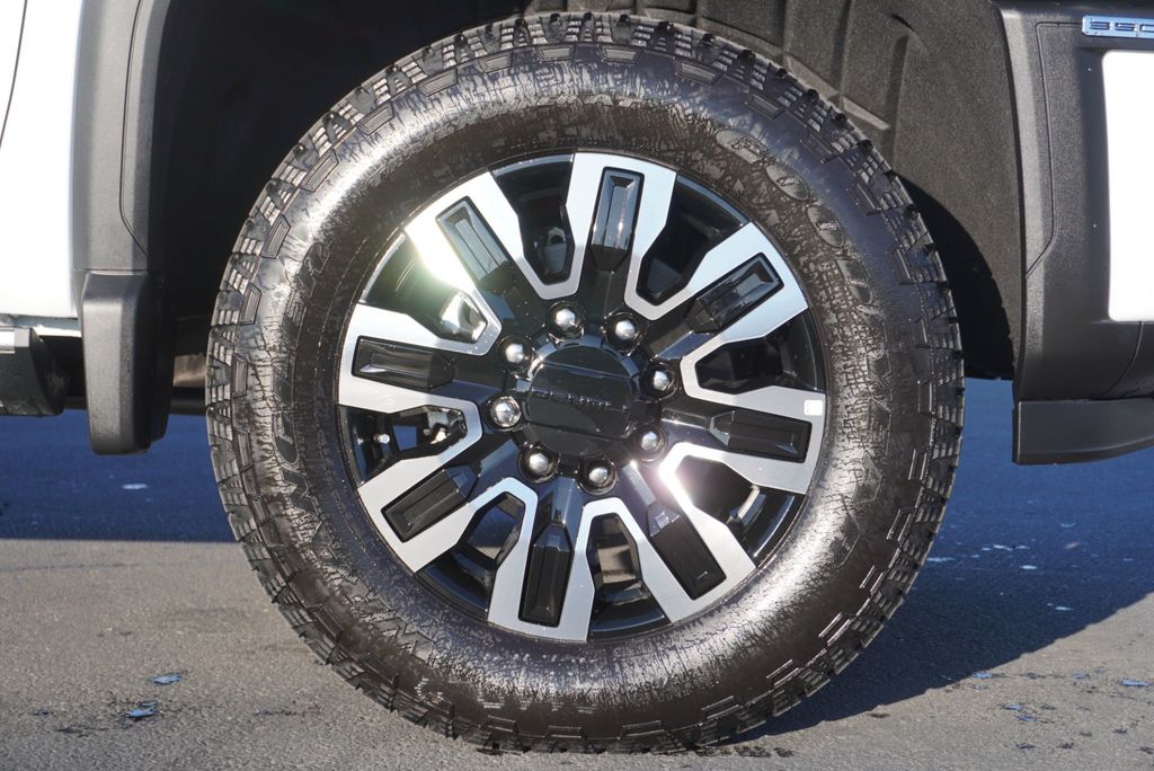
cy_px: 386
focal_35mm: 57
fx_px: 1828
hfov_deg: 35.0
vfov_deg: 23.8
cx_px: 577
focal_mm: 38
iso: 100
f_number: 5.6
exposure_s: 1/200
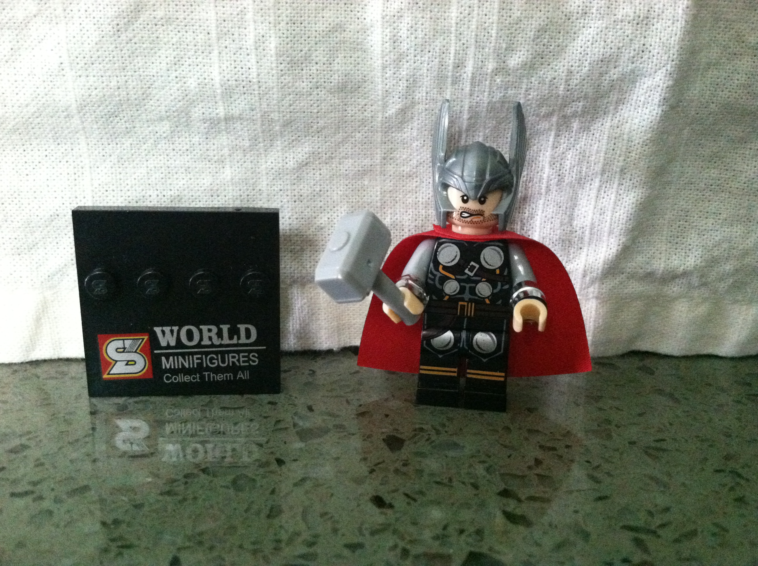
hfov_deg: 52.7
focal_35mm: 35
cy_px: 283
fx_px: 765
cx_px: 379
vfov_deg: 40.6
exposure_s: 1/15
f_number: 2.8
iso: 800
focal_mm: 3.85
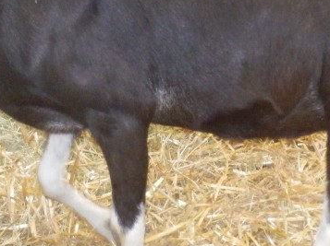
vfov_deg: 5.9
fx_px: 2371
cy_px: -15
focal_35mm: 249
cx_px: 153
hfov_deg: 8.0
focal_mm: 19.6
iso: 2000
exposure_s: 1/50
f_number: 5.5
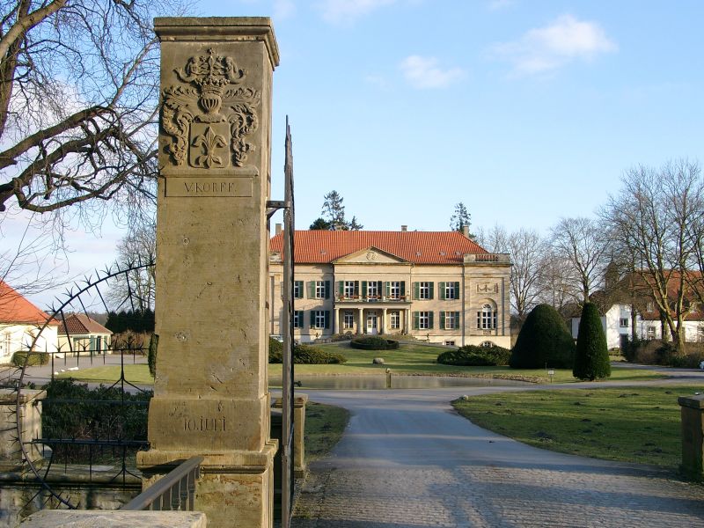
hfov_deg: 44.8
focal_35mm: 42
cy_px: 264
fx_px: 854
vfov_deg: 34.3
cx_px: 352
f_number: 4
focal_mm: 8.82
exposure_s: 1/302
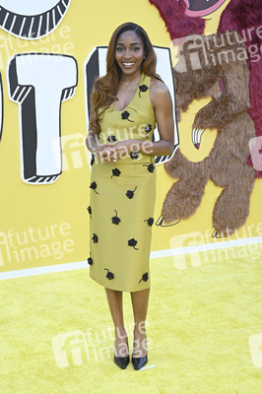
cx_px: 131
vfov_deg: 31.4
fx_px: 700
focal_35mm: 64
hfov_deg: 21.2
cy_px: 197
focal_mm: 64
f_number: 6.3
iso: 800
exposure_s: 1/200
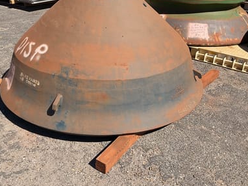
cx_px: 108
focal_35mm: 38
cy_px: 76
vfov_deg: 37.6
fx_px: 272
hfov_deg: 48.9
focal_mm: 3
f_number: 1.8
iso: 16
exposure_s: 1/2141
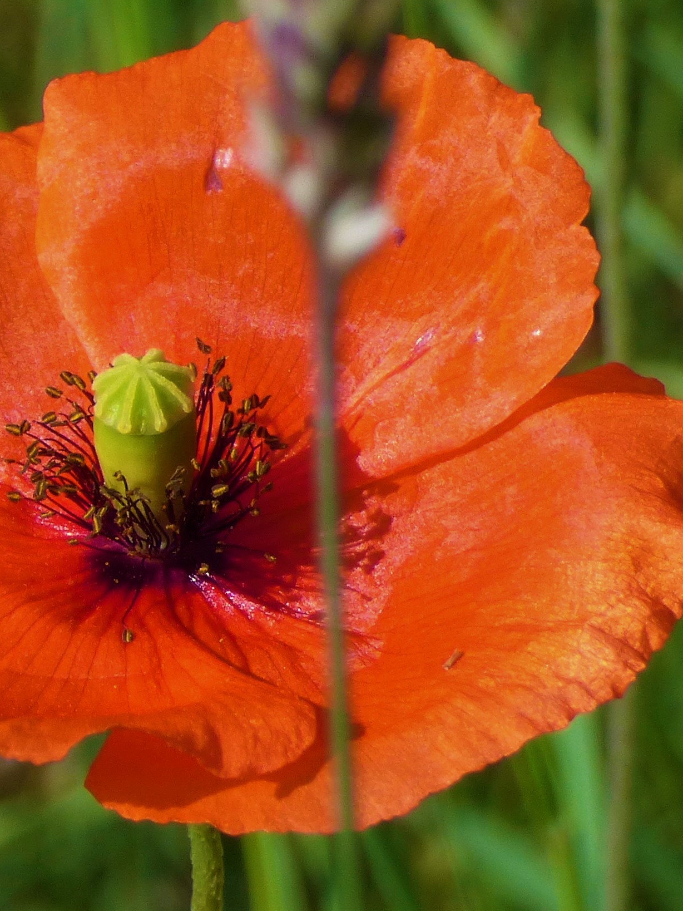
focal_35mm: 304
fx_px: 7996
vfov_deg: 6.5
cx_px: -460
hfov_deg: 4.8
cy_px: -11
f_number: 4.8
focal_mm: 17.86
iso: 100
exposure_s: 1/500
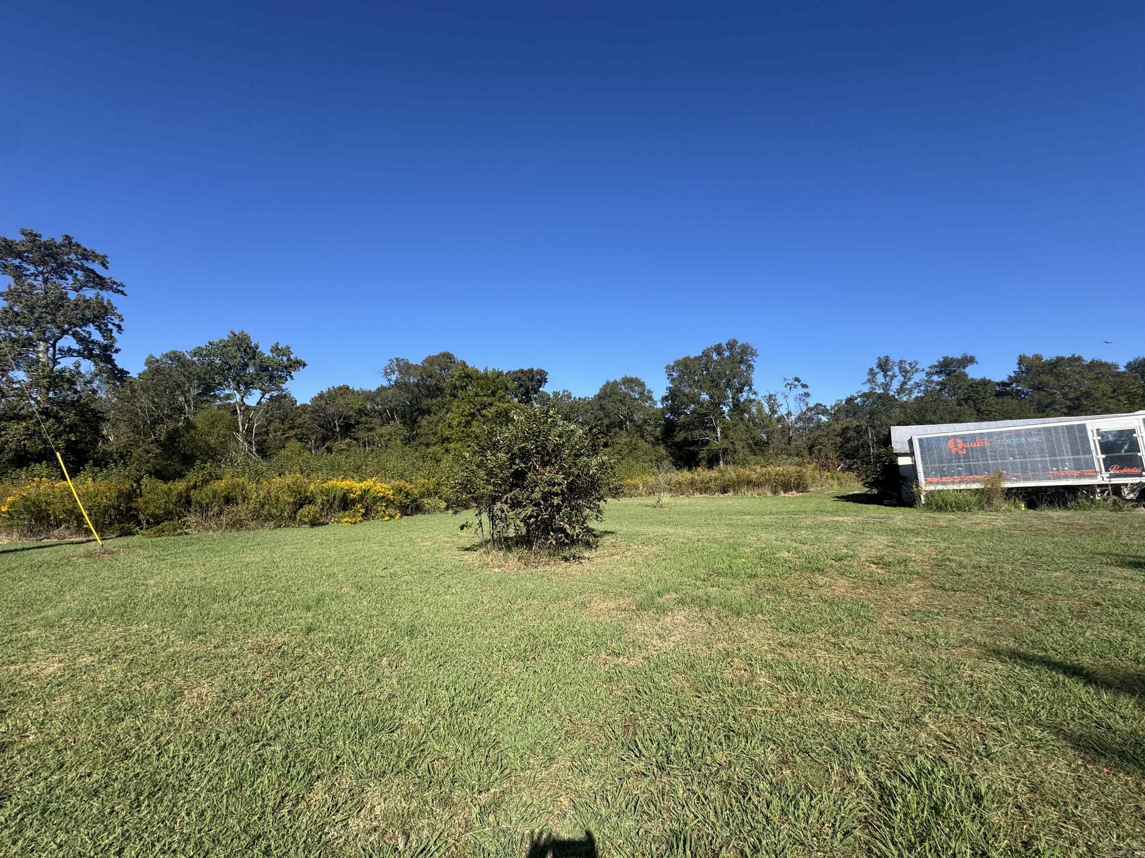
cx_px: 572
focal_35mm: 14
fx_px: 463
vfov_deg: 85.7
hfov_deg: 102.1
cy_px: 429
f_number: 2.2
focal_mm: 2.22
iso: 50
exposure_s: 1/1567
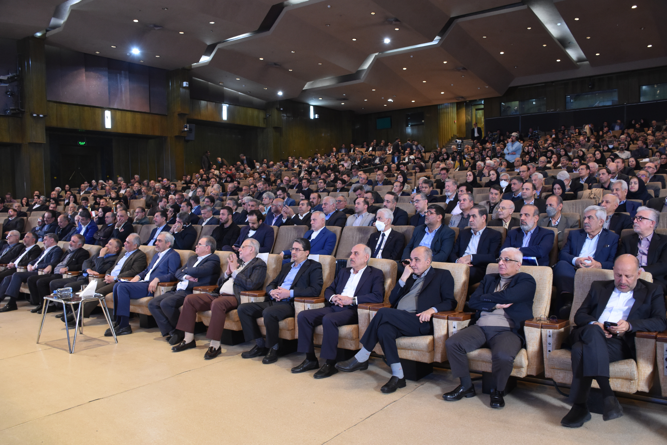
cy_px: 222
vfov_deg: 43.6
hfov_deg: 61.9
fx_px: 556
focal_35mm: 30
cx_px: 334
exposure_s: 1/25
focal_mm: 20
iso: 1250
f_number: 3.5
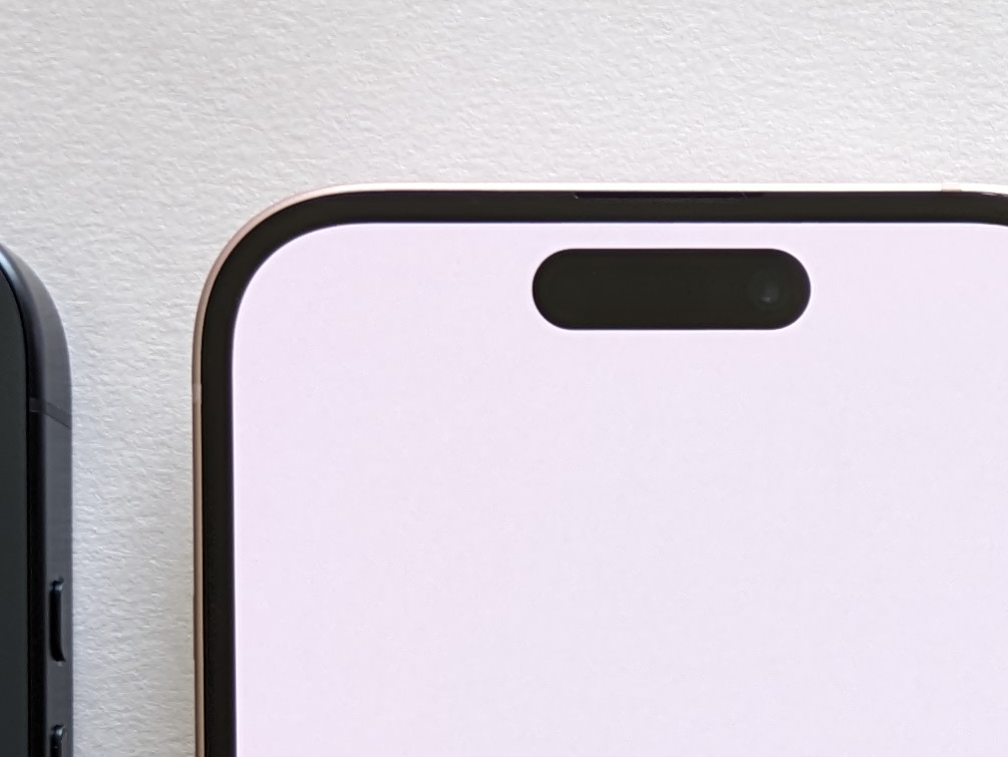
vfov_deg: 12.3
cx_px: 1324
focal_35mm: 115
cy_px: 1090
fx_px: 3351
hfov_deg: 16.2
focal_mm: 5.43
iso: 67
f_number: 1.89
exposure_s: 1/124
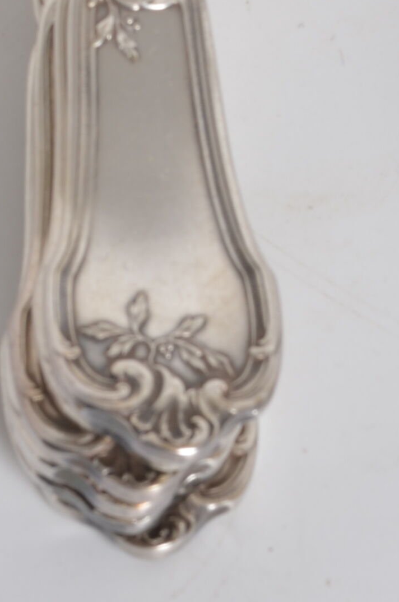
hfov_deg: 5.3
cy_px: -326
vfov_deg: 7.8
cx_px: -100
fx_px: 4306
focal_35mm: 258
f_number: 14
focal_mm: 50
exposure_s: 1/125
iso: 100
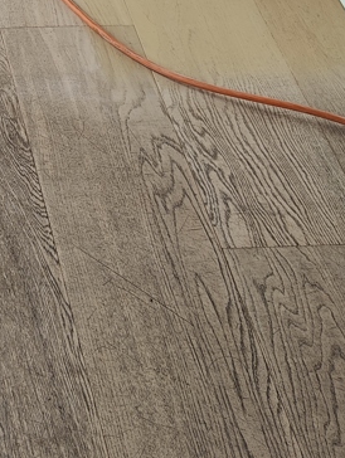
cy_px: -45
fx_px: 1140
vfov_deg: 21.6
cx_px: -156
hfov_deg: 15.9
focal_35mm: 86
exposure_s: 1/100
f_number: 1.8
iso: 100
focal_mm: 6.06
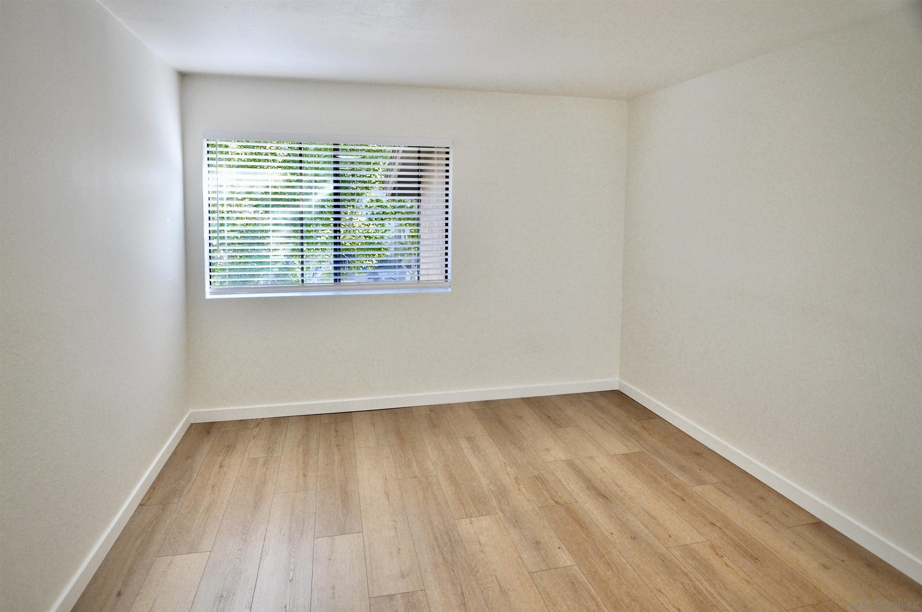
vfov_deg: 71.9
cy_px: 306
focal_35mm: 16
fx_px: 422
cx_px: 461
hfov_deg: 95.1
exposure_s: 1/80
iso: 400
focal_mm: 11
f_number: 4.5
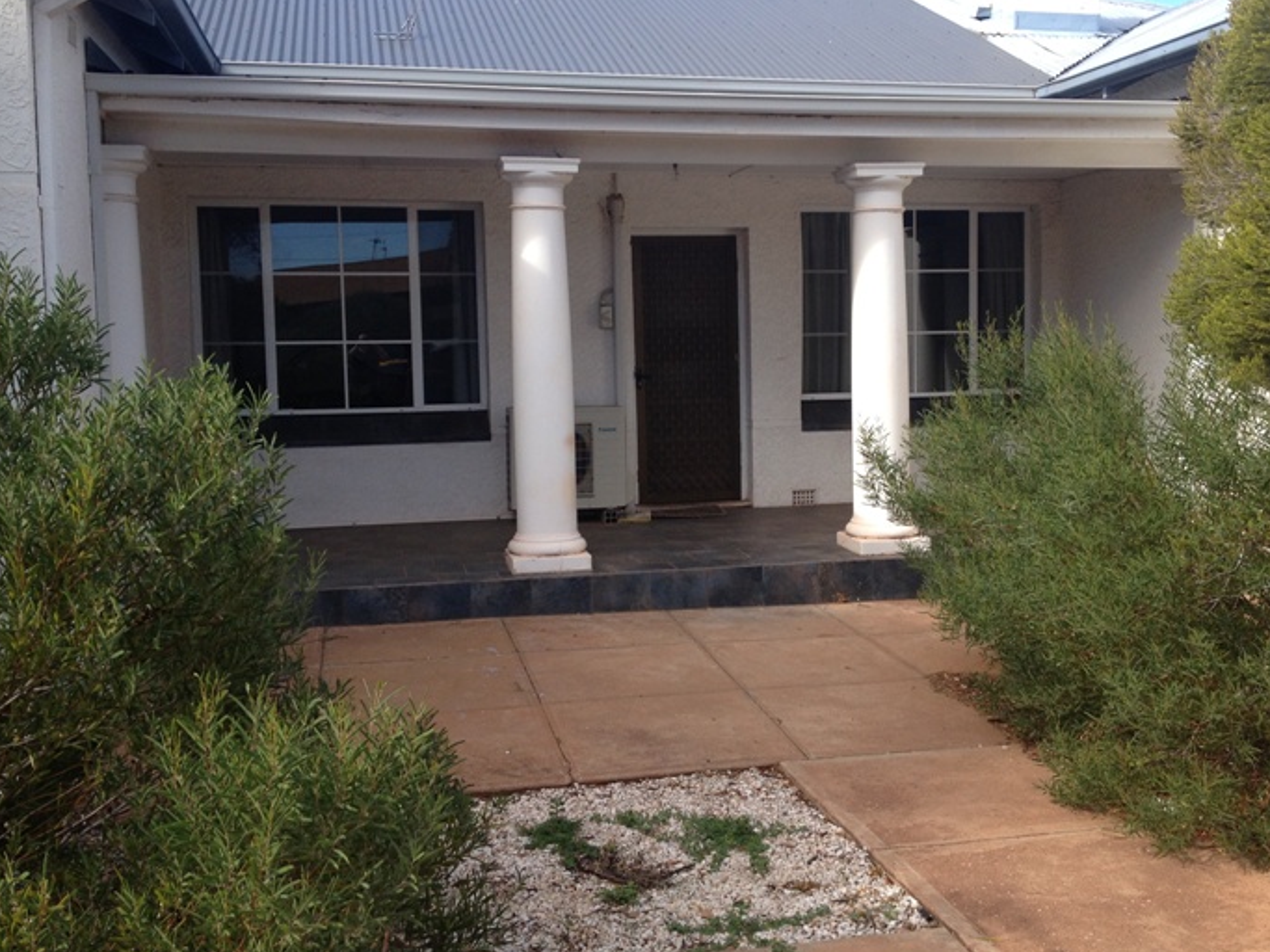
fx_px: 1504
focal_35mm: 41
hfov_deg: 45.7
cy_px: 435
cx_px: 705
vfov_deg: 35.1
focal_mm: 4.28
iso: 50
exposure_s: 1/642
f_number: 2.4
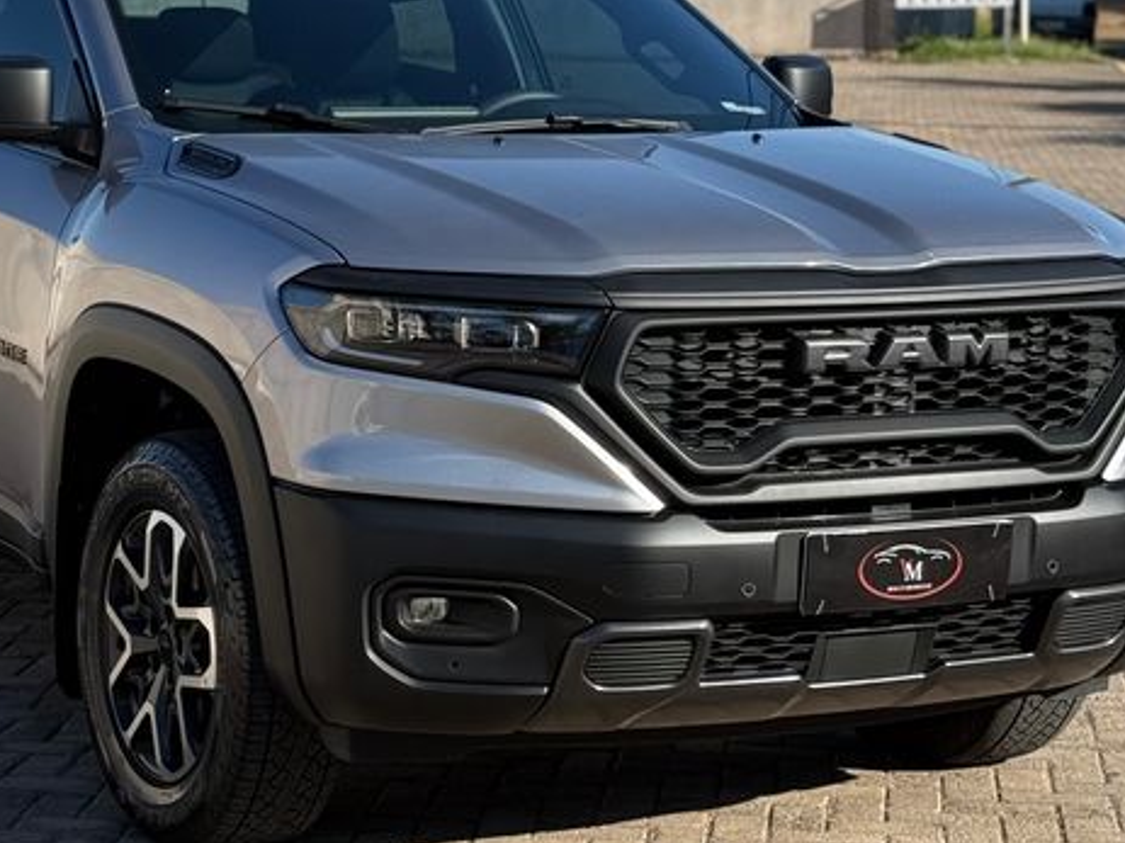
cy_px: 345
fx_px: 2729
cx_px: 362
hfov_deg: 23.2
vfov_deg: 17.5
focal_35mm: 84
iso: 80
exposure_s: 1/2494
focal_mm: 6.76
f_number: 1.78
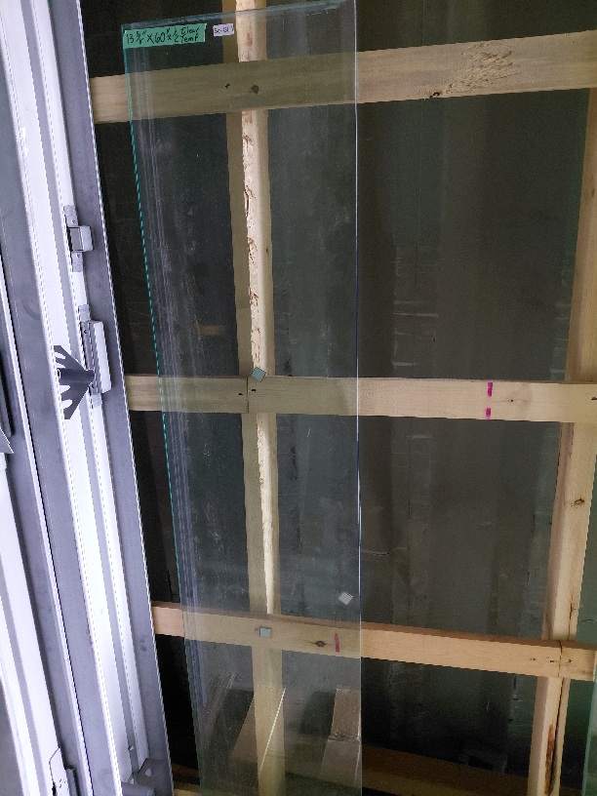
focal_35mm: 25
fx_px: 575
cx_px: 298
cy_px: 398
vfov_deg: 69.4
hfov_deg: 54.9
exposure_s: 1/24
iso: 1000
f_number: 1.8
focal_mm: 4.69
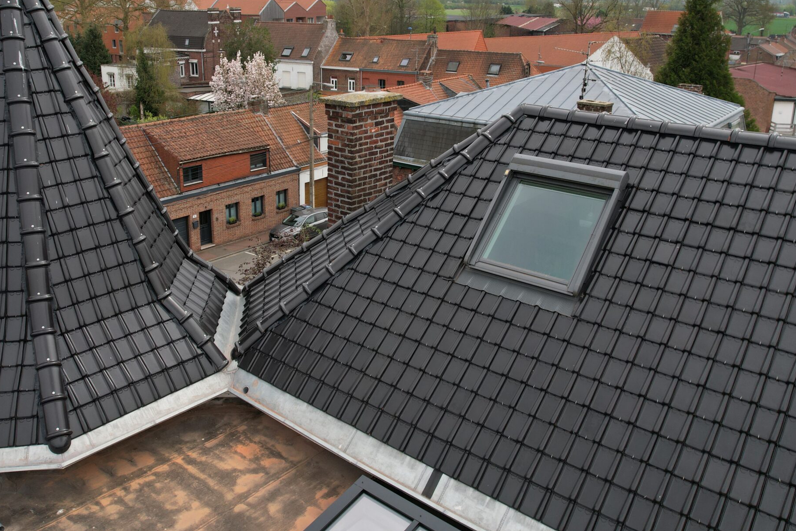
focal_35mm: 31
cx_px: 362
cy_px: 194
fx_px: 685
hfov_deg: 60.2
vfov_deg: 42.0
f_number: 2.8
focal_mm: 8.38
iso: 140
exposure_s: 1/1250
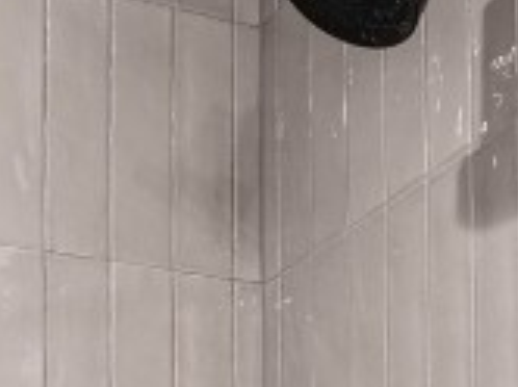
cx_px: 218
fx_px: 1599
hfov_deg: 18.4
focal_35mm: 107
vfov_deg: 11.8
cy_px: 861
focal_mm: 16
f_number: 6.3
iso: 2000
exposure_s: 1/2500
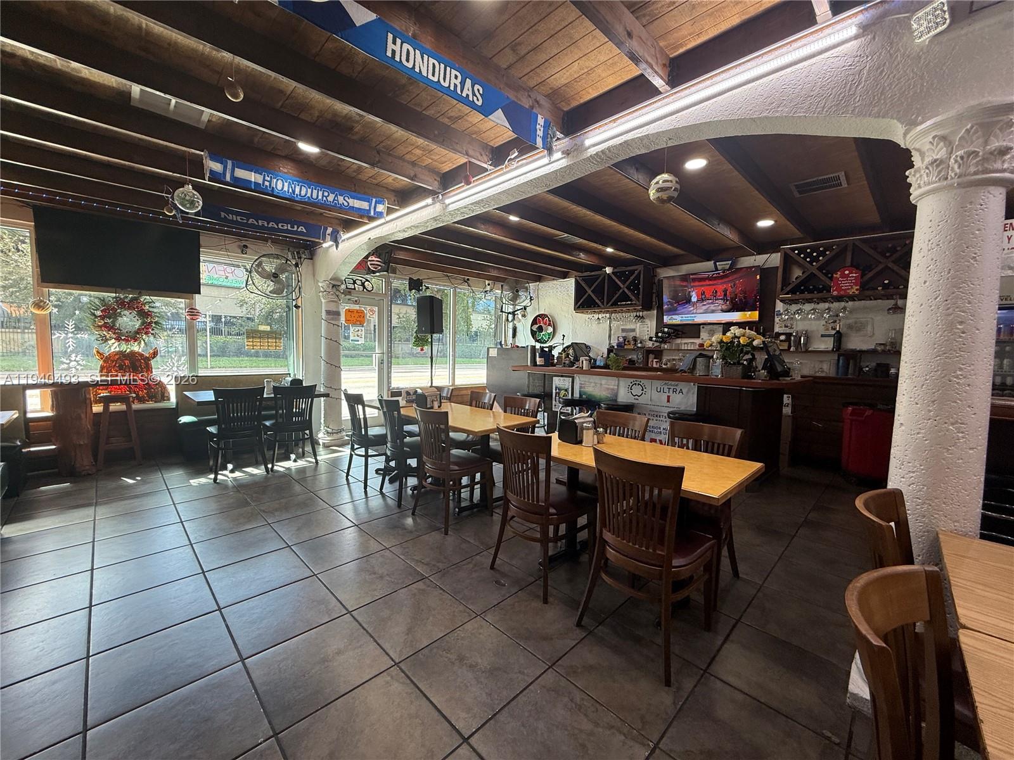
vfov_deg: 85.7
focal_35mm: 14
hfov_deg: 102.1
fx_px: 410
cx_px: 507
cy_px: 380
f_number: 2.2
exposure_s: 1/120
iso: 100
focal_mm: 2.22
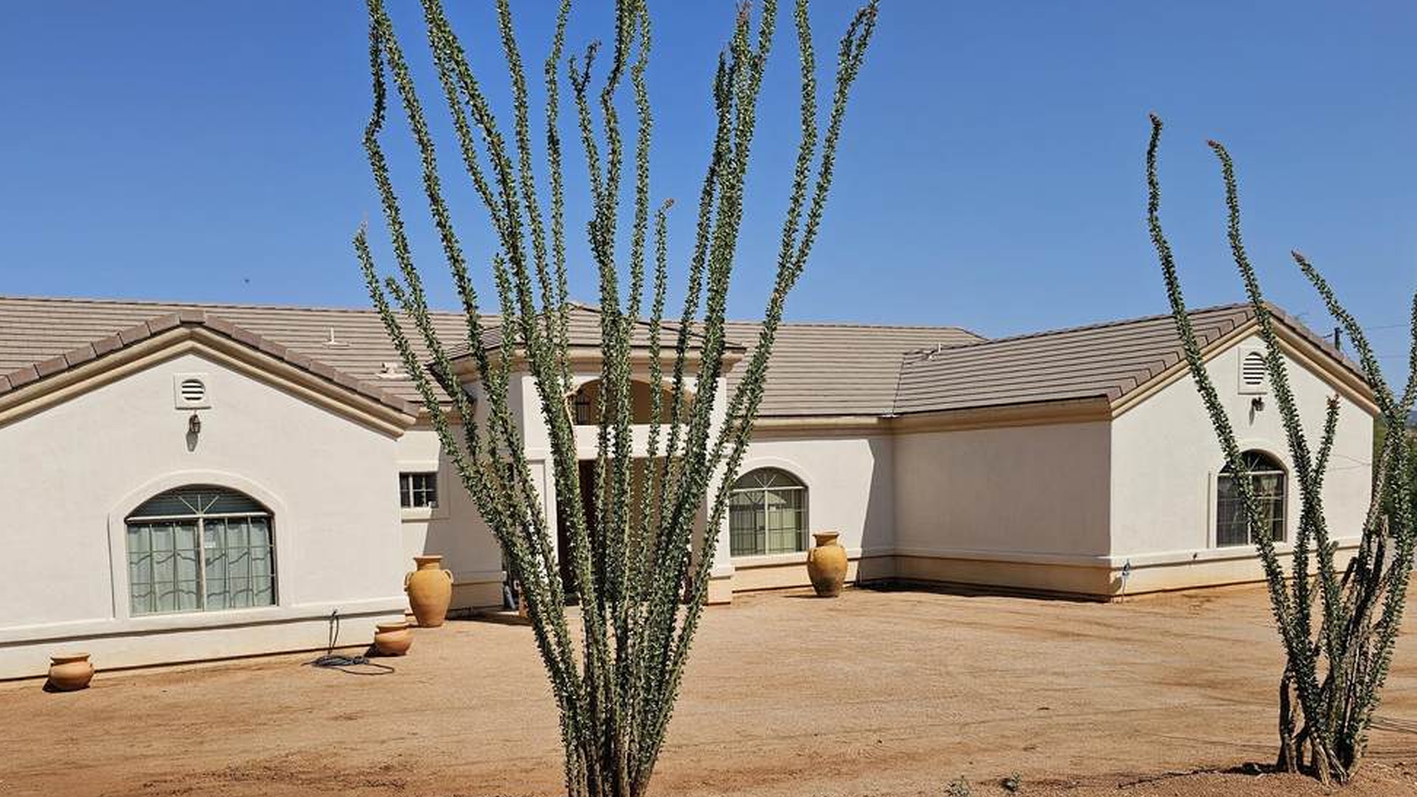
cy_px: 571
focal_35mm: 33
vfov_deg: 35.1
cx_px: 579
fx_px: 1240
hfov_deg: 59.1
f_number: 1.7
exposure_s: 1/1529
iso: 10
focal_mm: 6.3
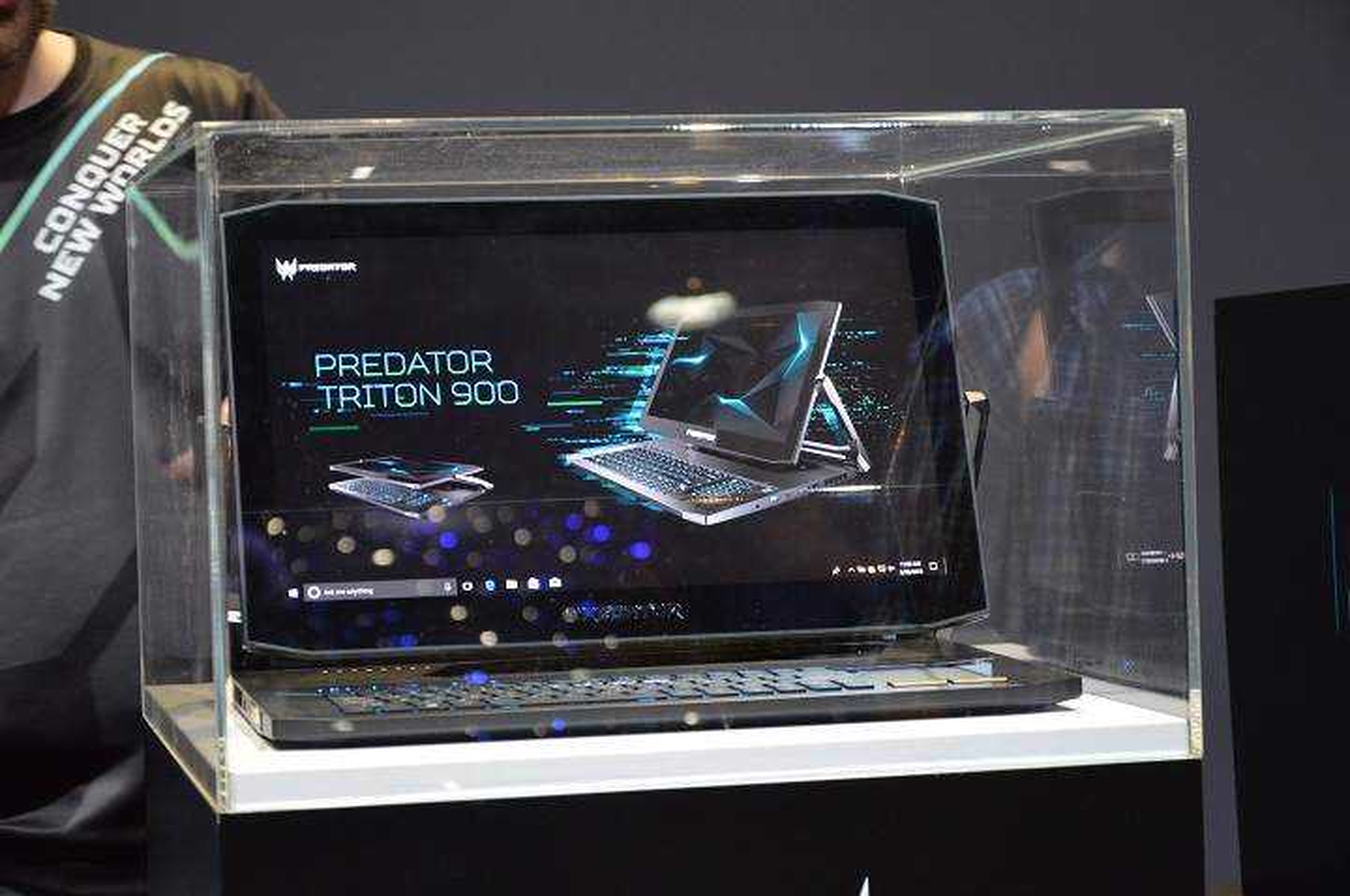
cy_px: 448
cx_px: 675
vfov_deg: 14.7
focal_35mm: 93
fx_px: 3483
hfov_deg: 21.9
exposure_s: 1/60
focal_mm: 62
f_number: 5.3
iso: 1800
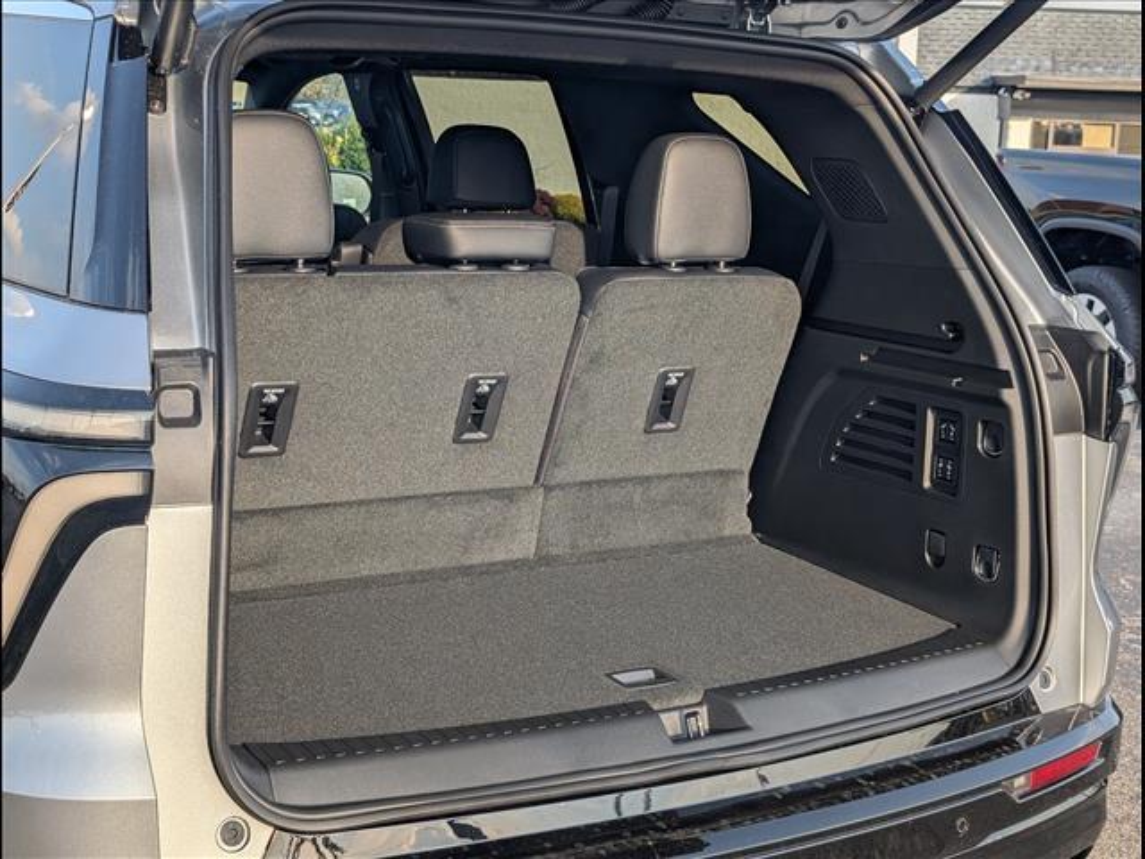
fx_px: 1621
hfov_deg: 38.9
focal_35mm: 49
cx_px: 572
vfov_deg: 29.7
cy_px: 430
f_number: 1.68
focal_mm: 6.9
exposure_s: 1/435
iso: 21
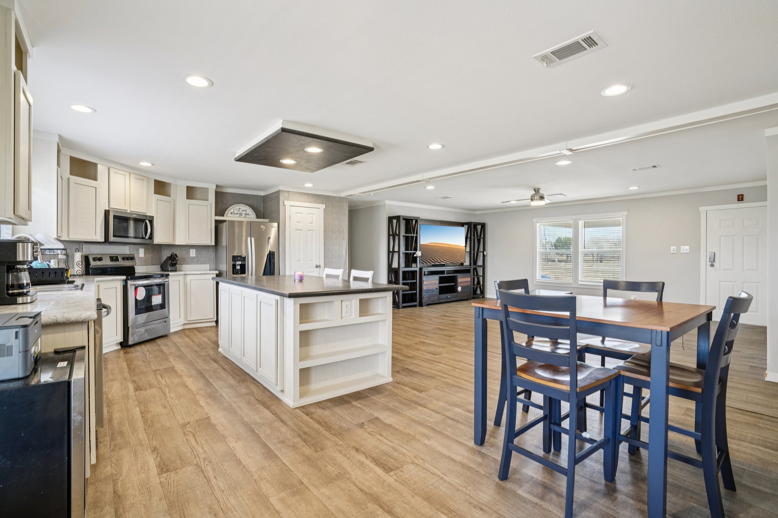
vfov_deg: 73.7
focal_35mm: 16
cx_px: 389
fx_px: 346
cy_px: 259
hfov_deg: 96.7
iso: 400
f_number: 8
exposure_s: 1/15
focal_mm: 16
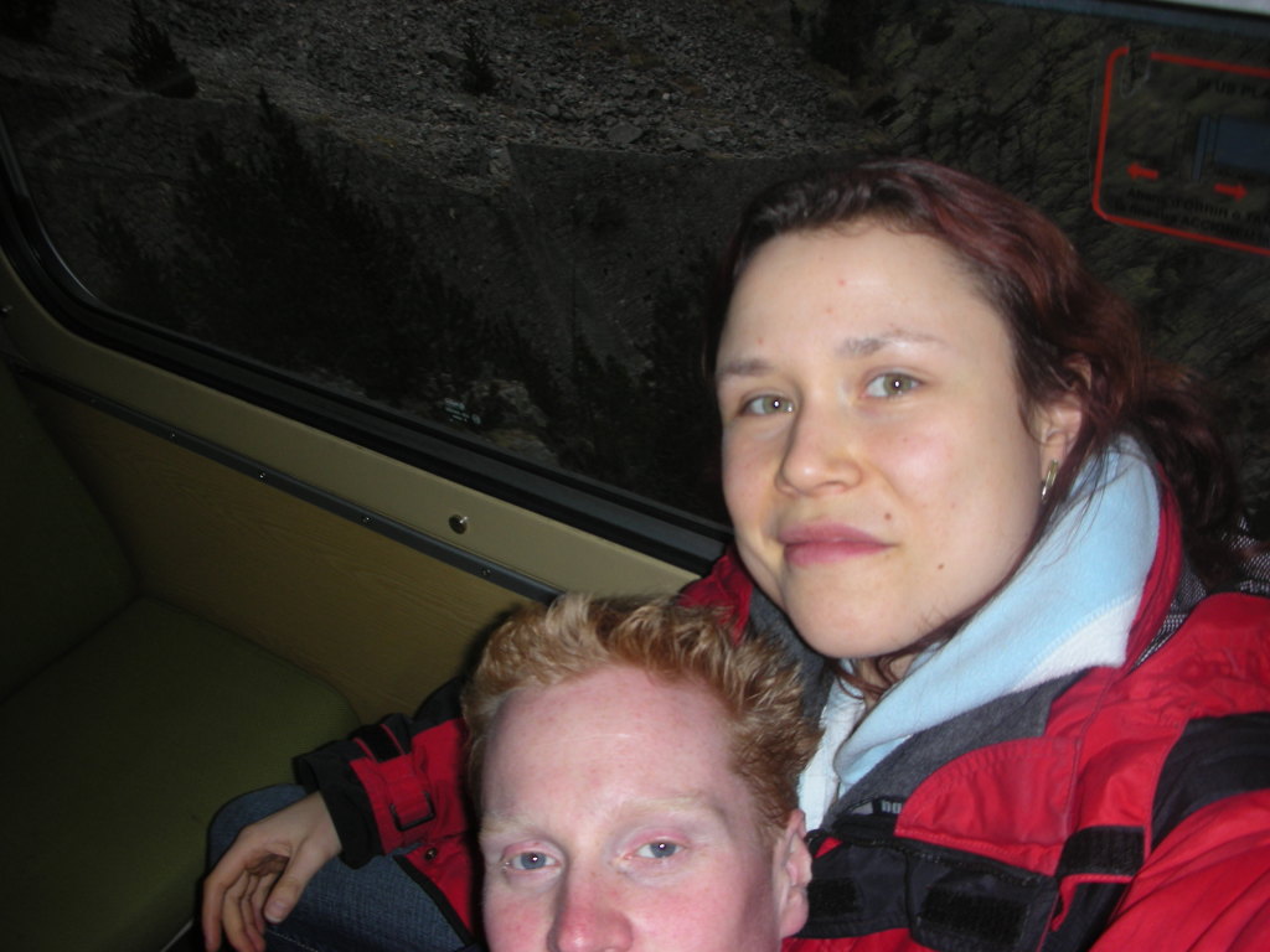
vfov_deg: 40.7
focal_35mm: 35
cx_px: 635
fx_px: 1284
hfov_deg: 52.6
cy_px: 476
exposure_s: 1/60.1
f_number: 3
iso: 50
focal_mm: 5.8
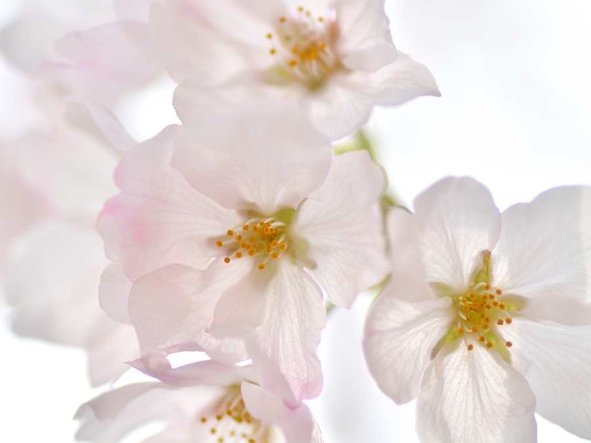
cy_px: 222
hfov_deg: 13.3
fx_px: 2527
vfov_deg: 10.0
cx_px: 257
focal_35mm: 148
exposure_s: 1/2000
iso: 160
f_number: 4
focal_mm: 90
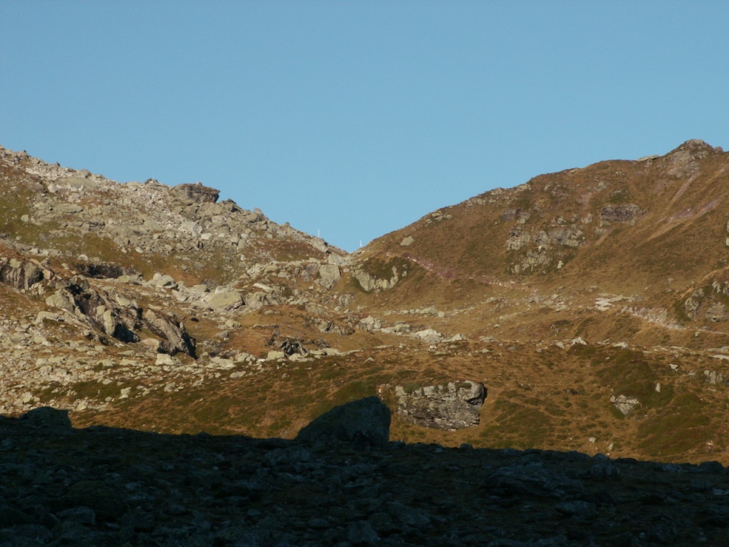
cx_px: 364
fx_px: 3138
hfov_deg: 13.3
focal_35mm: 149
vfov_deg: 10.0
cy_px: 274
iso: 50
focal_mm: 24.32
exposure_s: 1/160
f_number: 8
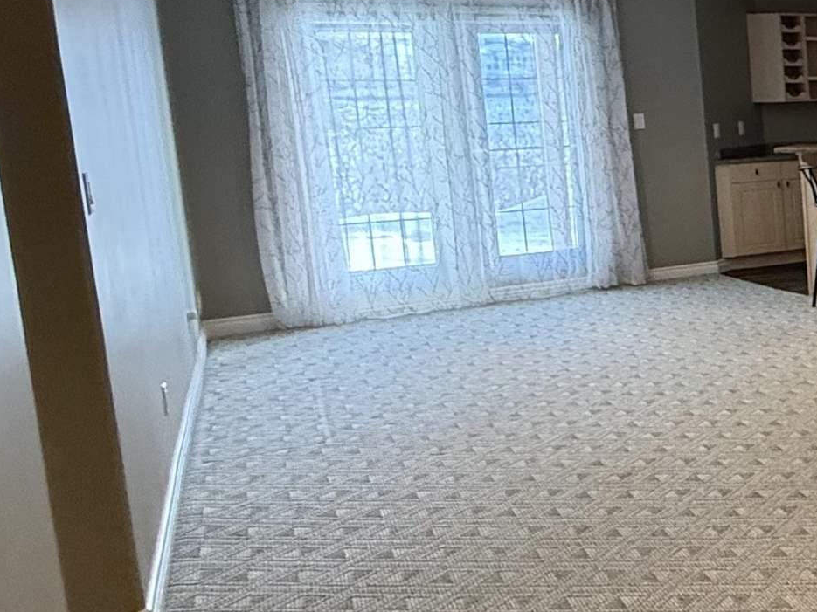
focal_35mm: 46
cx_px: 1291
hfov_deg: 26.3
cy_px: 196
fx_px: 1086
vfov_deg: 31.2
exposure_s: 1/60
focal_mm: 2.22
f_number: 2.2
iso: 500
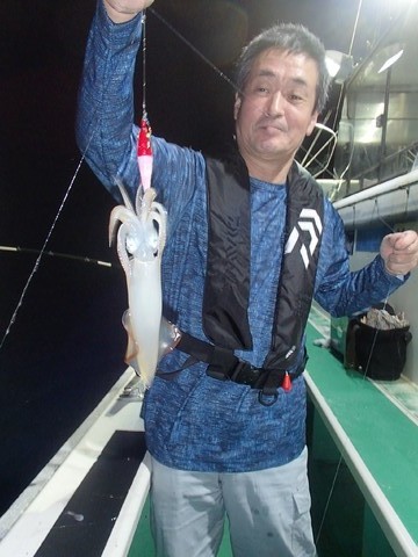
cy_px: 278
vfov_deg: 63.4
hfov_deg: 49.7
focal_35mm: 28
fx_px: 451
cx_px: 209
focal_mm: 5
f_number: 3.9
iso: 400
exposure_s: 1/30
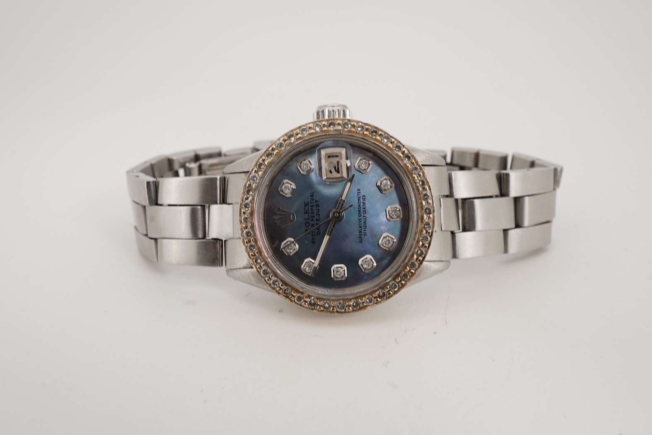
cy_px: 218
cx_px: 326
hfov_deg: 43.6
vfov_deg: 29.9
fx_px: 815
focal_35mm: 45
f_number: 22
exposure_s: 1/160
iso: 160
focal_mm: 30
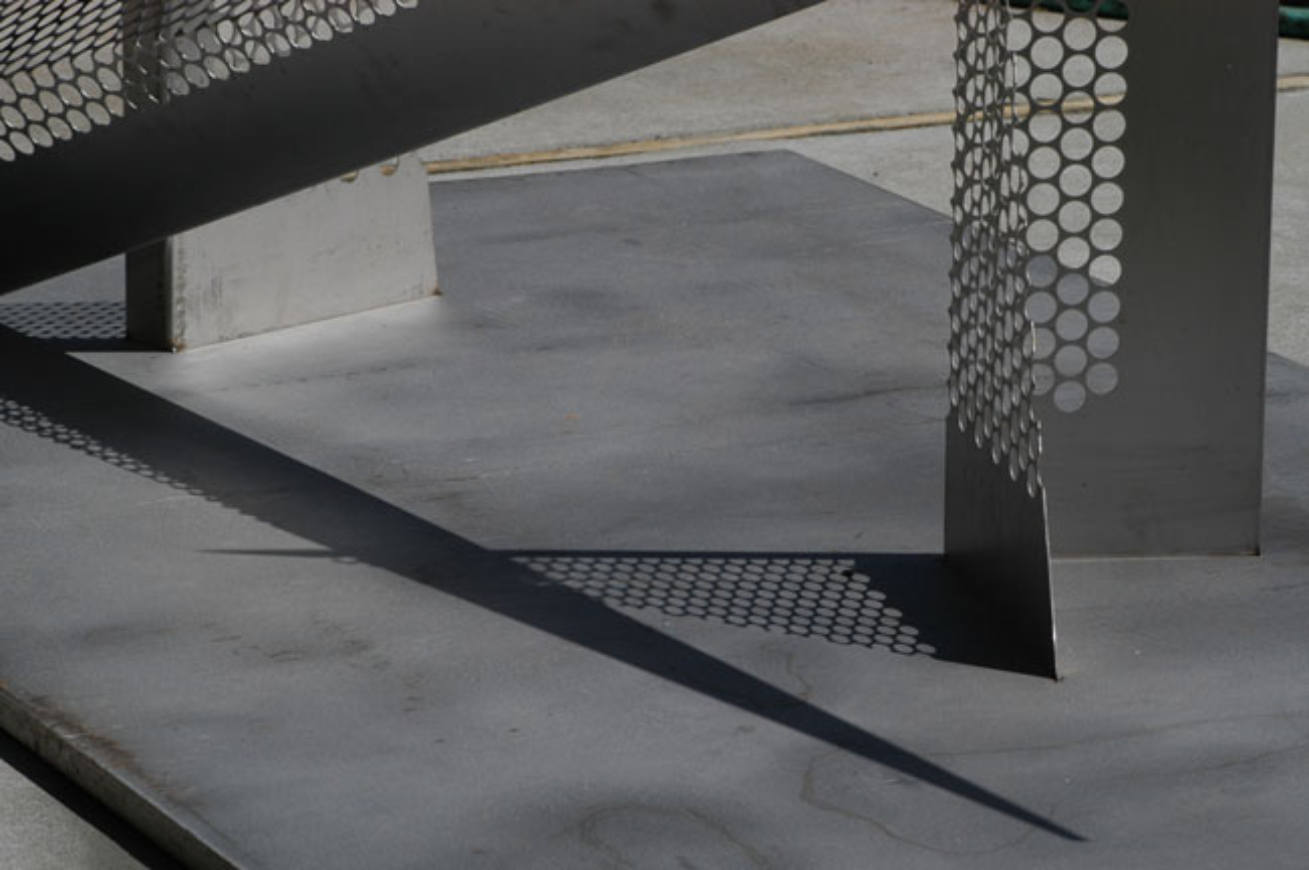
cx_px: 654
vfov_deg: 7.6
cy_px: 435
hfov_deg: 11.4
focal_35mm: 180
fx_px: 6538
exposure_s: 1/500
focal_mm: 120
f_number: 11
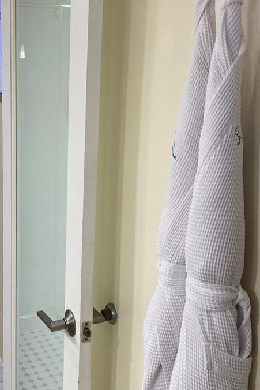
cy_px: 191
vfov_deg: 41.1
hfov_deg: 27.6
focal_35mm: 48
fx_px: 520
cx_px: 61
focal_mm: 4.25
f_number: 1.8
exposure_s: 1/120
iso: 125
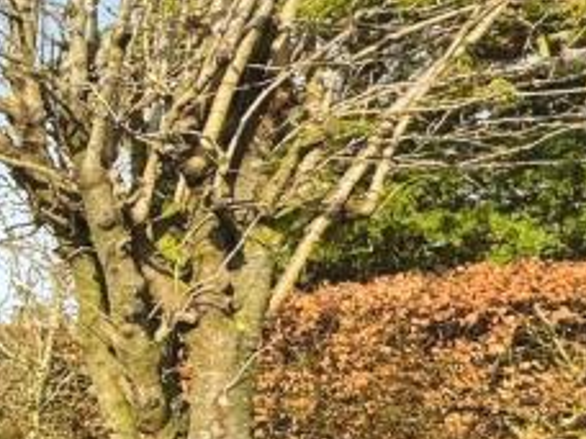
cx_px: -414
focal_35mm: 63
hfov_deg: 21.9
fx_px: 1067
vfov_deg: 22.3
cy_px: 448
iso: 50
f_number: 2.2
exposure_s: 1/1020
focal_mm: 2.22
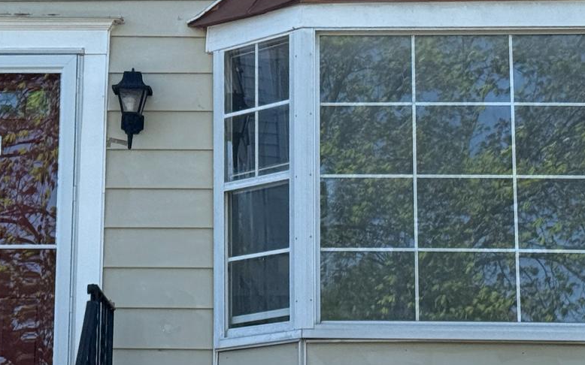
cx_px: 184
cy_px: -11
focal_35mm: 134
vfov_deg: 9.7
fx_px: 2136
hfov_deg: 15.6
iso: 80
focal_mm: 6.76
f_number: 1.78
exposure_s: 1/1980
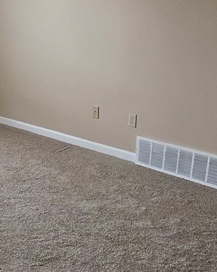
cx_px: -6
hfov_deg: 23.4
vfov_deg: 29.7
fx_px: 498
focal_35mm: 62
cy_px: 50
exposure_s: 1/60
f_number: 2.2
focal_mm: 2.2
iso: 500
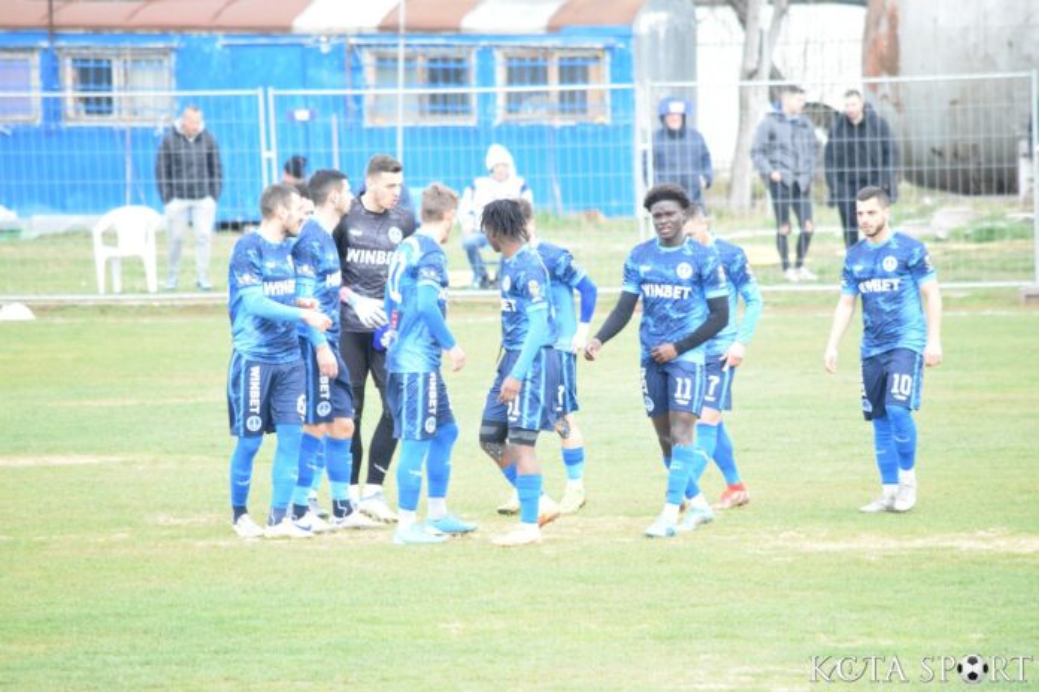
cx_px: 520
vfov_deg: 3.8
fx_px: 10389
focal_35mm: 360
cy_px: 346
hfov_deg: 5.7
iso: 3200
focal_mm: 240
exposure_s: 1/1000
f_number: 5.3
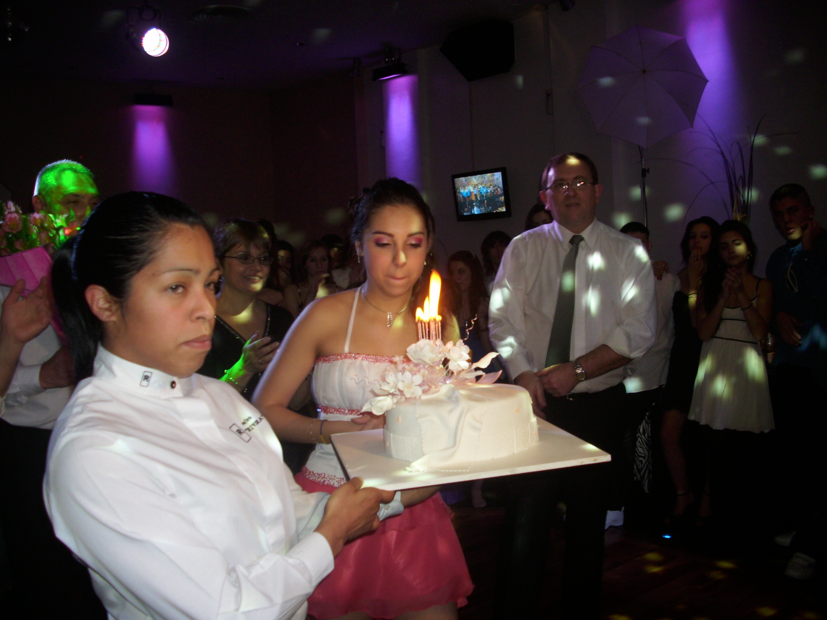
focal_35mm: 31
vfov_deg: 45.4
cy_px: 310
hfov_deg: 58.4
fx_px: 741
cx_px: 414
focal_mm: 6.2
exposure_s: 1/30
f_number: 2.8
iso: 50
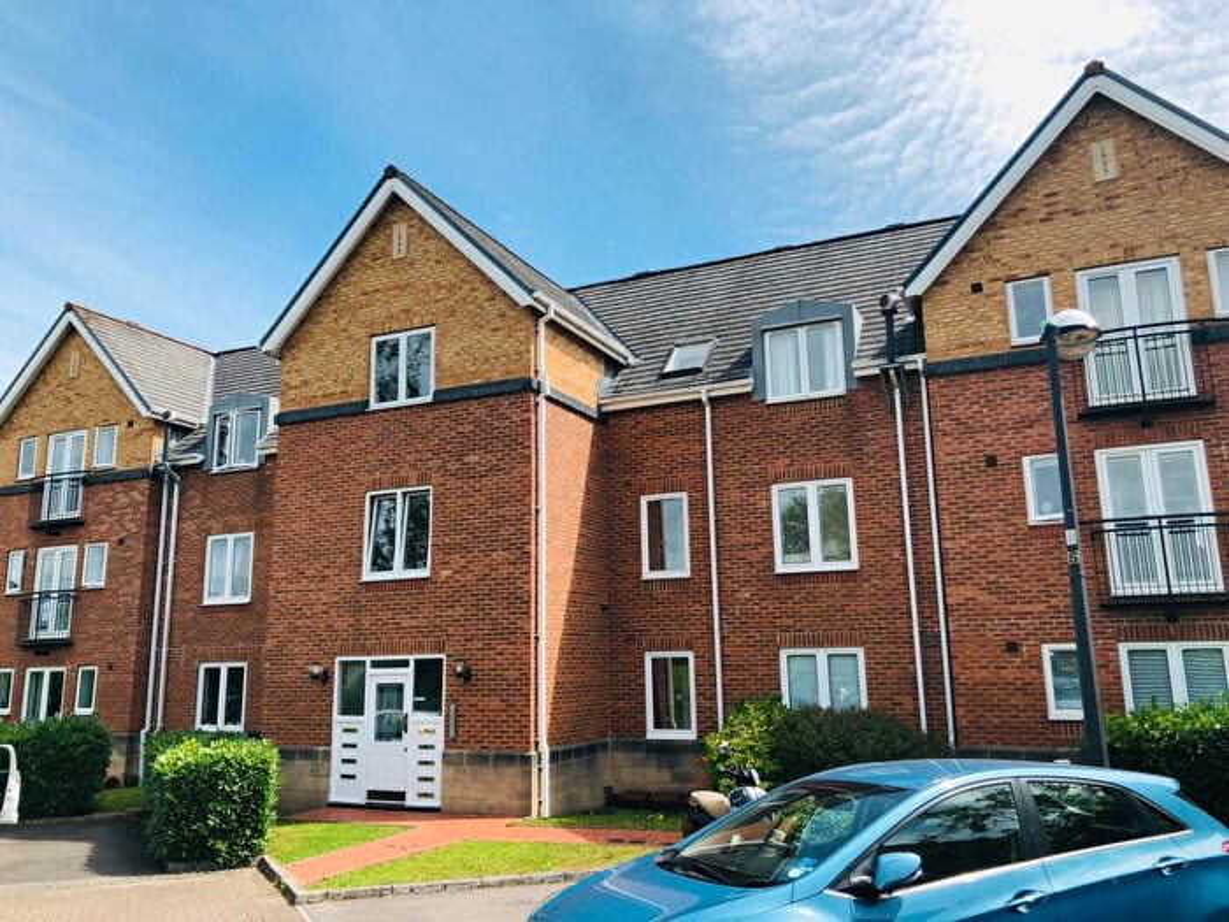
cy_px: 461
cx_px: 614
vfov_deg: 49.7
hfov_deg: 63.4
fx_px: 994
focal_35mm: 28
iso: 20
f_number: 1.8
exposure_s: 1/1600
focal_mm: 3.99
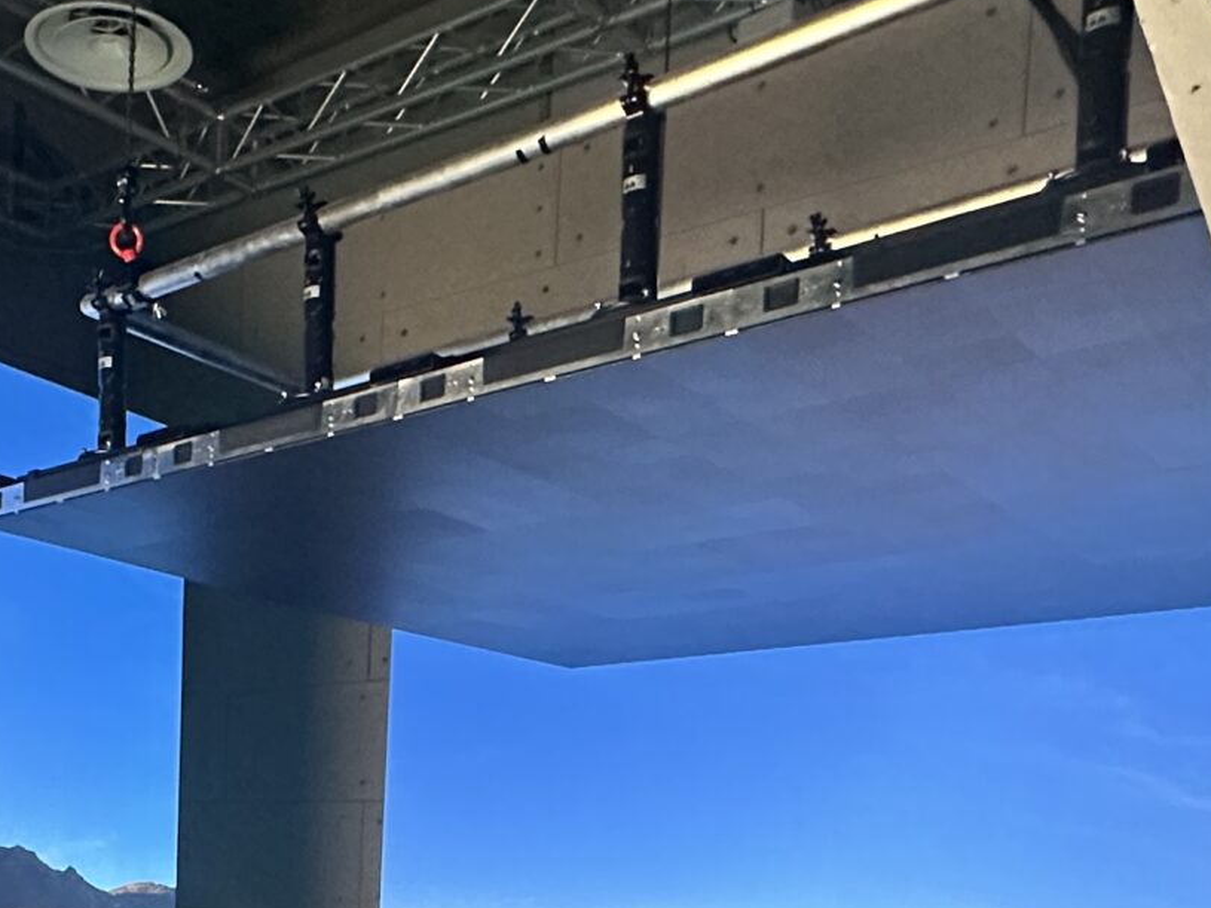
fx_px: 1539
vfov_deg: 29.7
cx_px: 299
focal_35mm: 44
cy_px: 988
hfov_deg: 41.6
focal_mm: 2.22
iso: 500
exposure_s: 1/60
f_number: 2.2
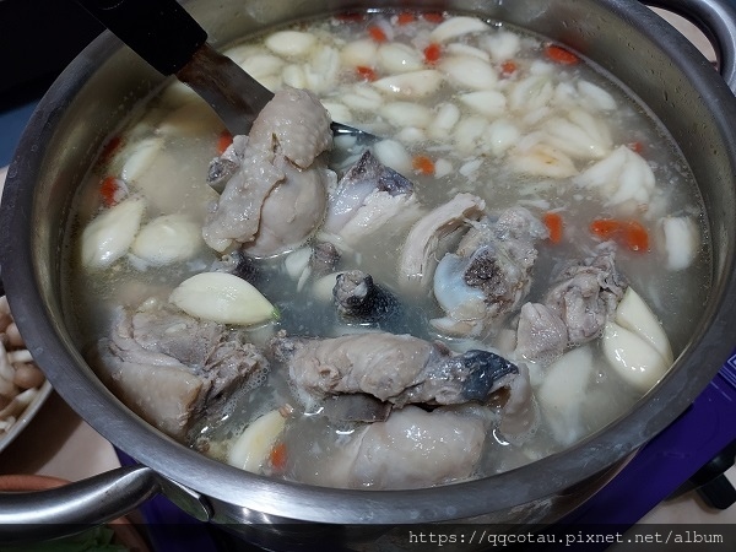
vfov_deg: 56.8
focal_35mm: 24
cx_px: 368
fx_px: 510
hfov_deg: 71.6
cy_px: 276
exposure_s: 1/40
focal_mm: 4.6
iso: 400
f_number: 1.8
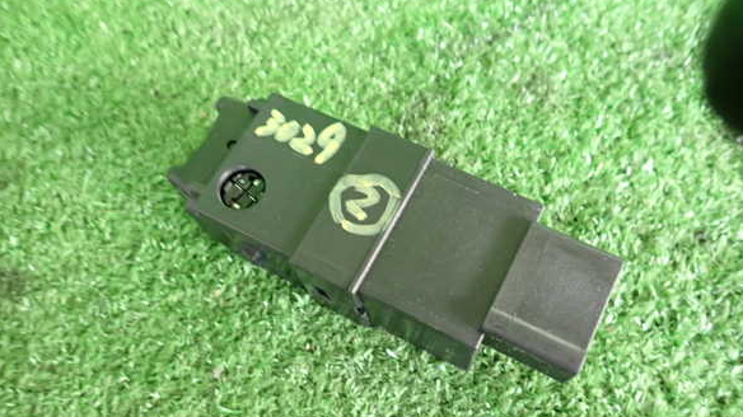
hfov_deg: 67.9
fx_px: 551
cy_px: 242
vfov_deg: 41.3
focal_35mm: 28
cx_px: 379
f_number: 2
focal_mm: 4.5
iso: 320
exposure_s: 1/30
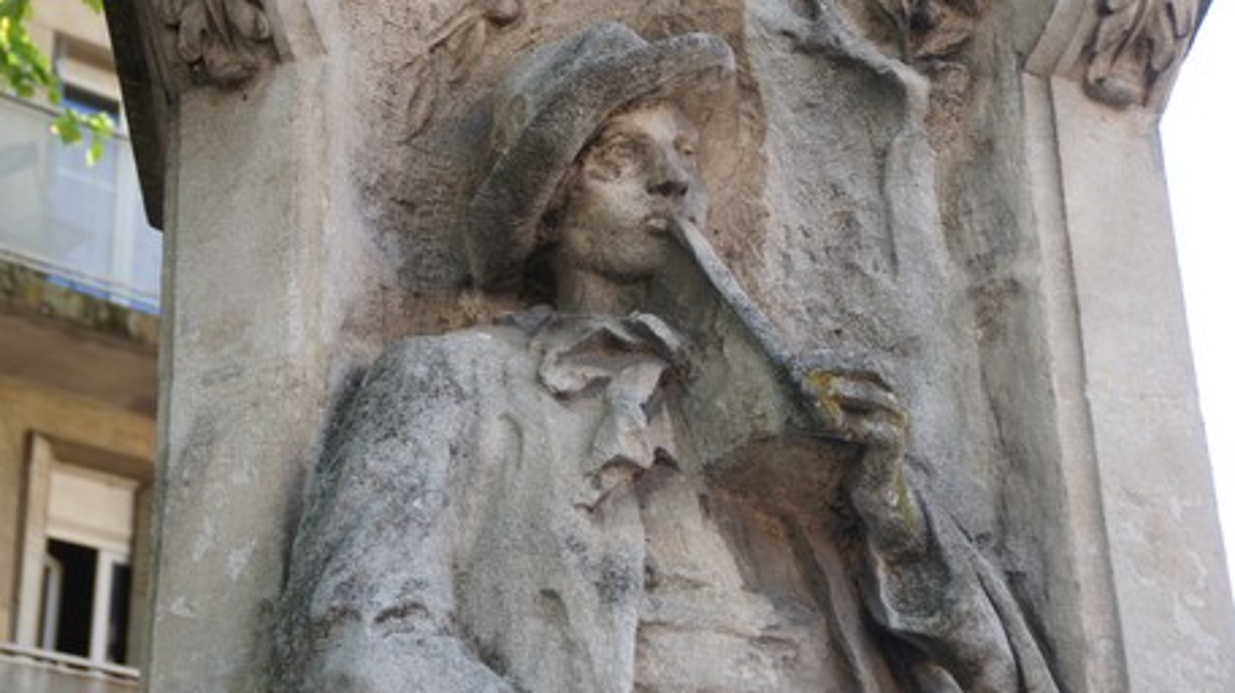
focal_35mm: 95
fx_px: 3110
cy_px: 337
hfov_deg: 22.5
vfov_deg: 12.7
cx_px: 618
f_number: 5
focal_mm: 60
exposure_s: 1/100
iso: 125
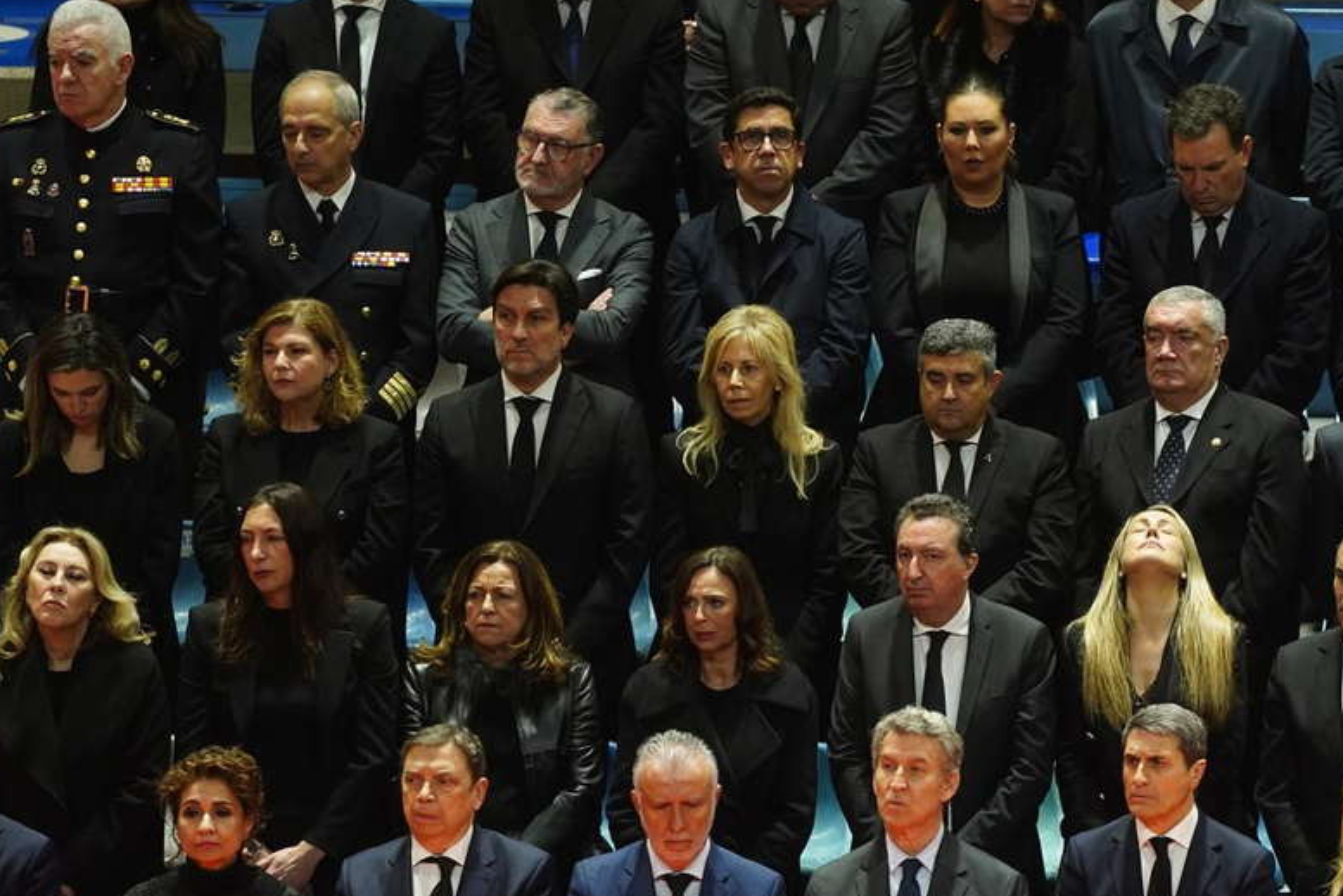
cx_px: 1201
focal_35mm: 412
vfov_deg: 3.3
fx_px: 15369
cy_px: 710
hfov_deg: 5.0
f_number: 2.8
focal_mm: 200
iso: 1250
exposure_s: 1/320
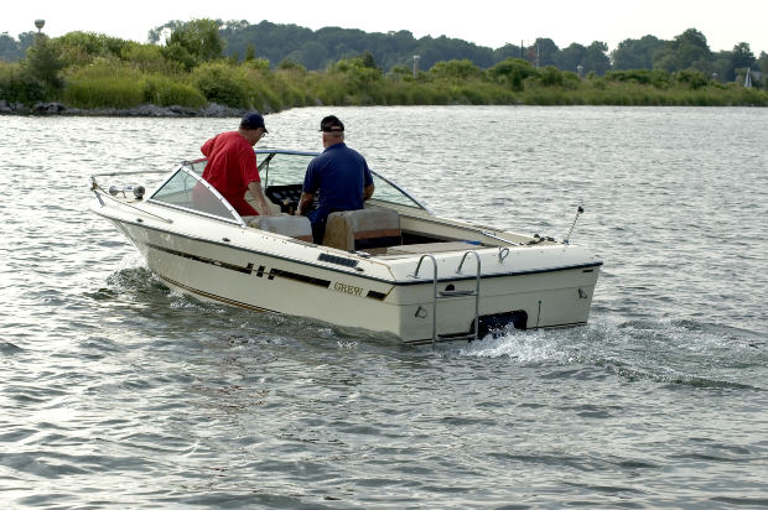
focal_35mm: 105
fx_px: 2238
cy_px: 255
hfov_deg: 19.5
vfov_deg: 13.0
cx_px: 384
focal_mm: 70
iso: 200
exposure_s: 1/320
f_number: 9
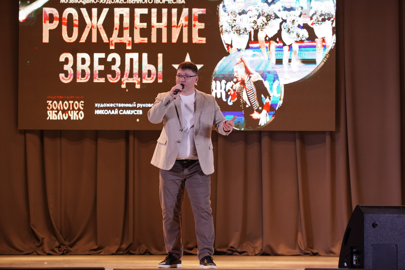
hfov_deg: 20.4
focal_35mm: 100
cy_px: 135
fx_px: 1125
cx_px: 202
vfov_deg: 13.7
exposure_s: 1/400
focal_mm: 100
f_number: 5
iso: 3200
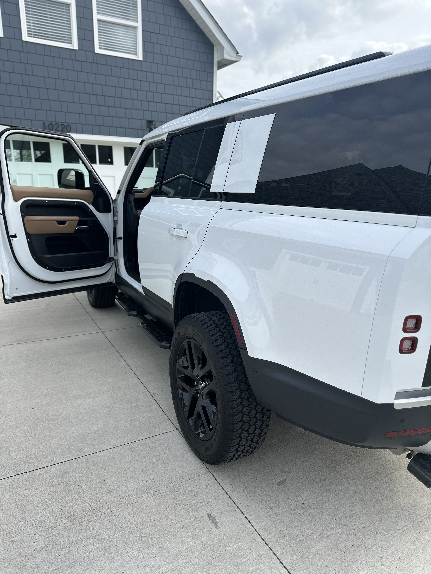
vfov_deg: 71.6
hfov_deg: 56.8
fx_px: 398
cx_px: 216
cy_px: 287
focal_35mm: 24
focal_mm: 6.86
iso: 80
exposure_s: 1/2110
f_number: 1.78
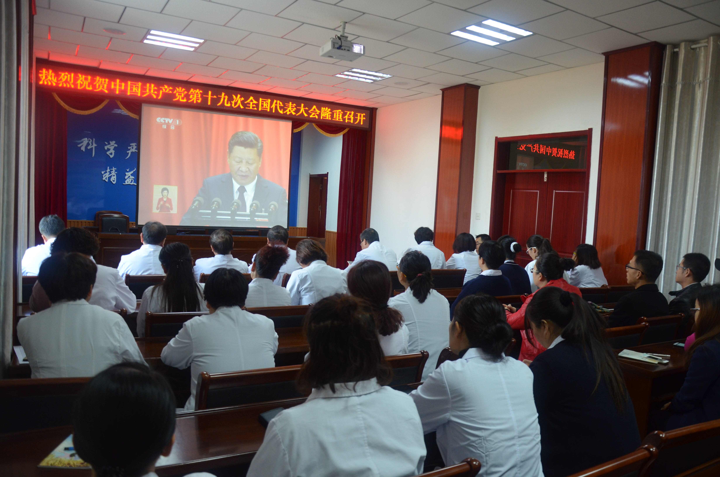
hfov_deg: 67.5
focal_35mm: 27
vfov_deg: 47.7
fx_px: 539
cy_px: 238
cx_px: 360
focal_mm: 18
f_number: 3.5
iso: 800
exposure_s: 1/40
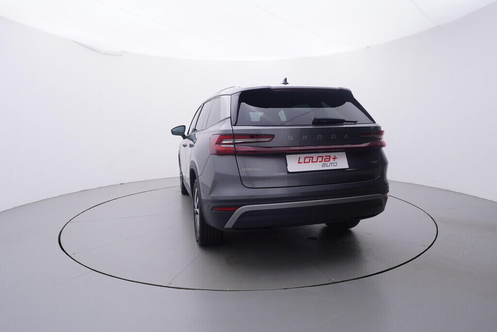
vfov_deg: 56.2
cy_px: 166
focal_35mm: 22
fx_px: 311
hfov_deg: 77.3
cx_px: 248
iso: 200
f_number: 5
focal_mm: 15
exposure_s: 1/80
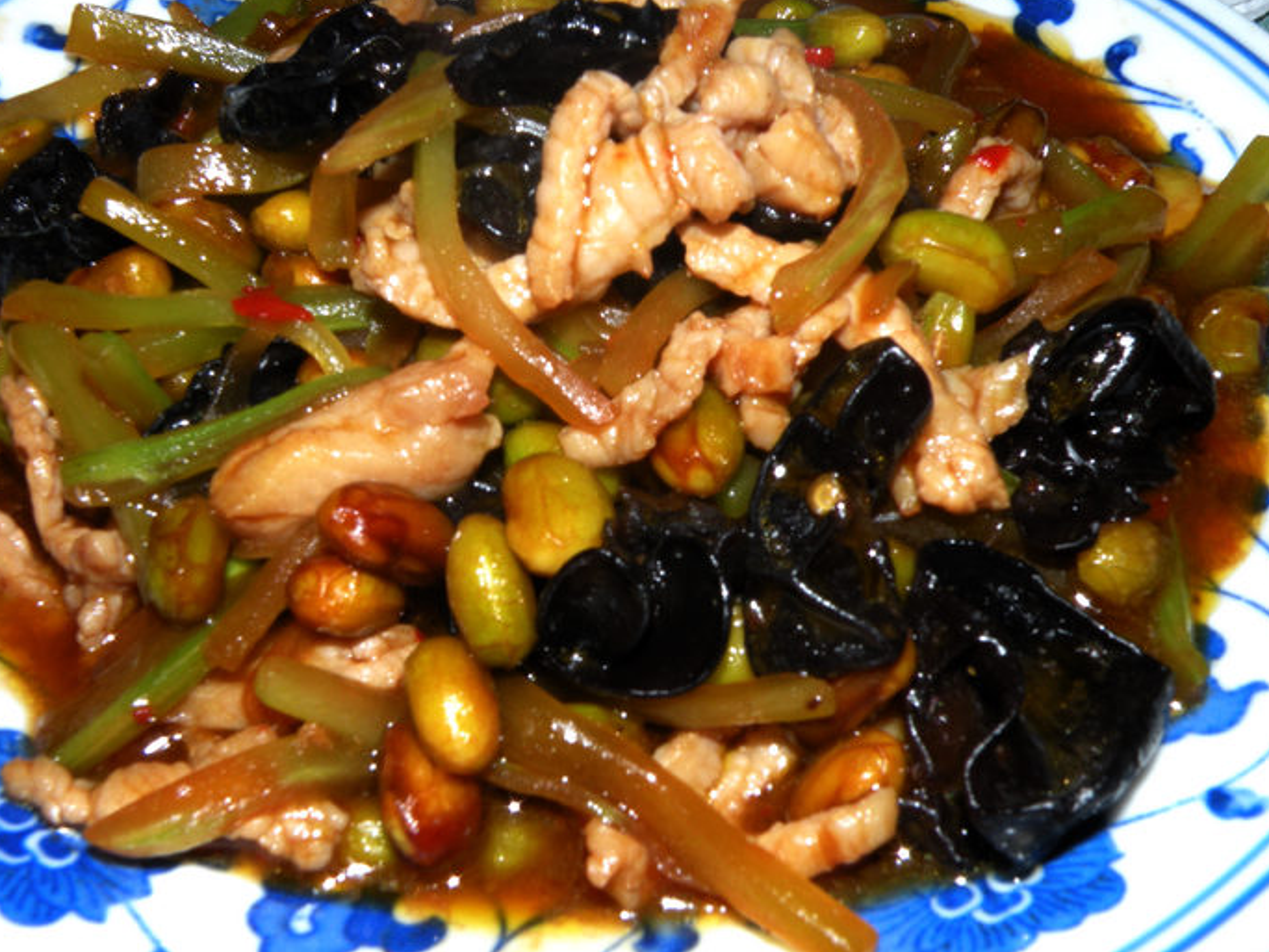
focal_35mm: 43
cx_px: 638
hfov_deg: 43.9
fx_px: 1576
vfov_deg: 33.6
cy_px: 476
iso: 64
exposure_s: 1/60
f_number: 8
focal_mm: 7.4
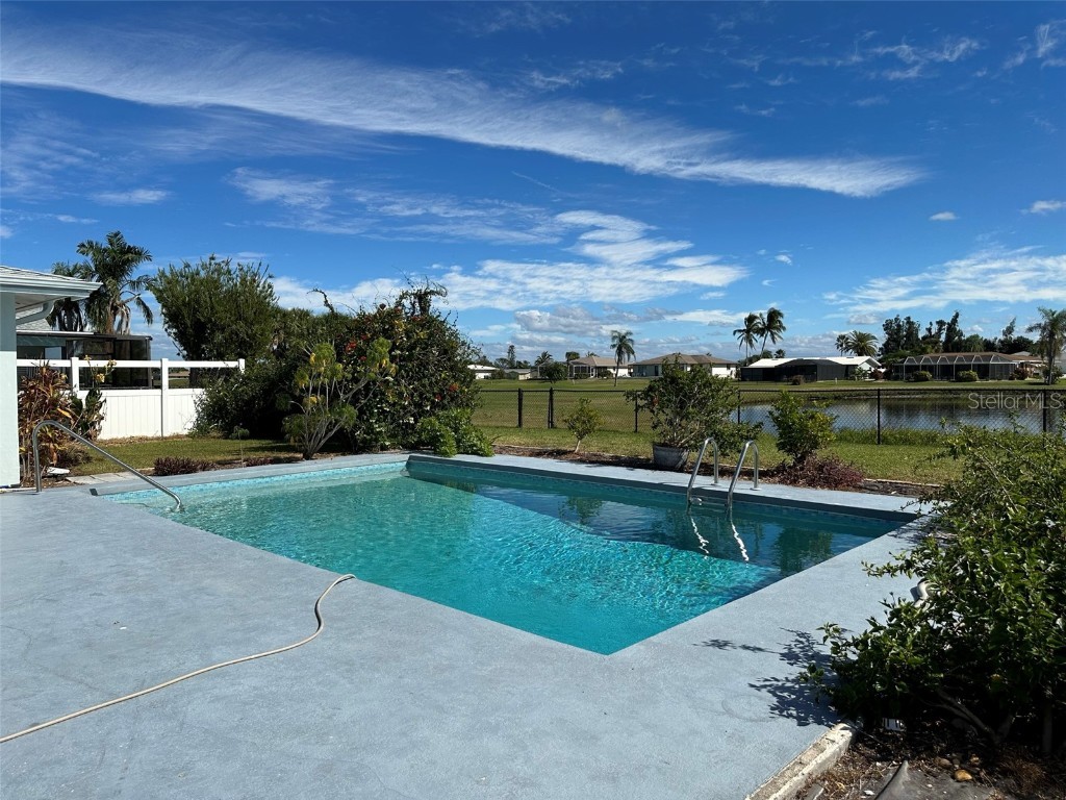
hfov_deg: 71.6
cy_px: 400
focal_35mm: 24
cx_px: 533
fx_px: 739
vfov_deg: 56.8
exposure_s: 1/7576
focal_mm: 6.86
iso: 80
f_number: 1.78
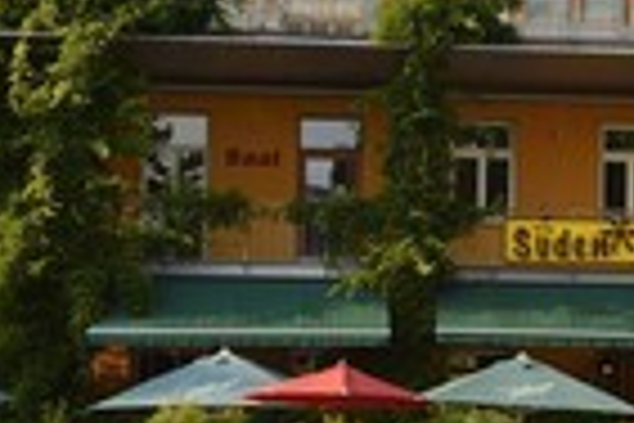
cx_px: 508
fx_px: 2201
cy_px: 148
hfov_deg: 16.3
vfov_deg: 11.0
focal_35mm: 125
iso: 200
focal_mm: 42
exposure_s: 1/160
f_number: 8
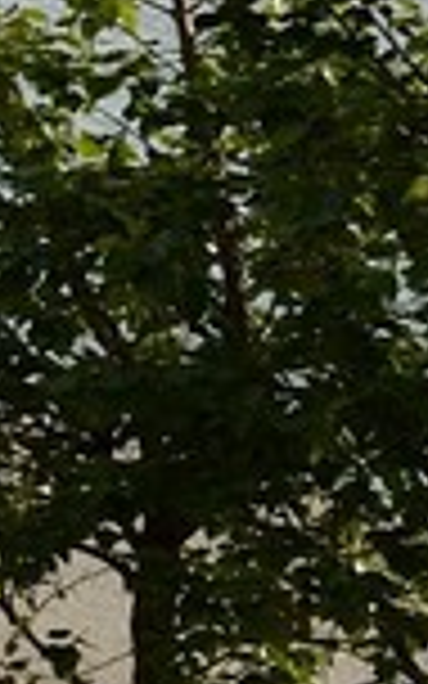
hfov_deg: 2.7
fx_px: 7615
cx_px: -3136
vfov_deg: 5.1
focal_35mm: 408
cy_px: -450
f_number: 9
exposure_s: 1/320
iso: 200
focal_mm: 38
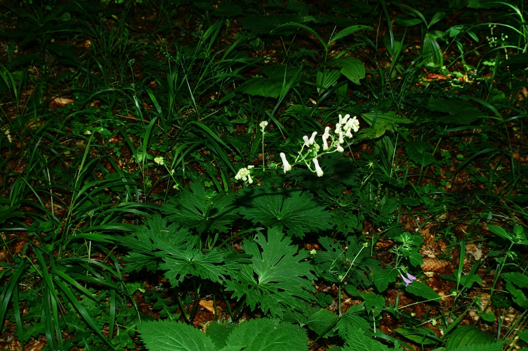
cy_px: 176
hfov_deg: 37.9
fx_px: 769
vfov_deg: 25.7
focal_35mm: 52
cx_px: 264
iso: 100
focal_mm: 35
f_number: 11
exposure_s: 1/60
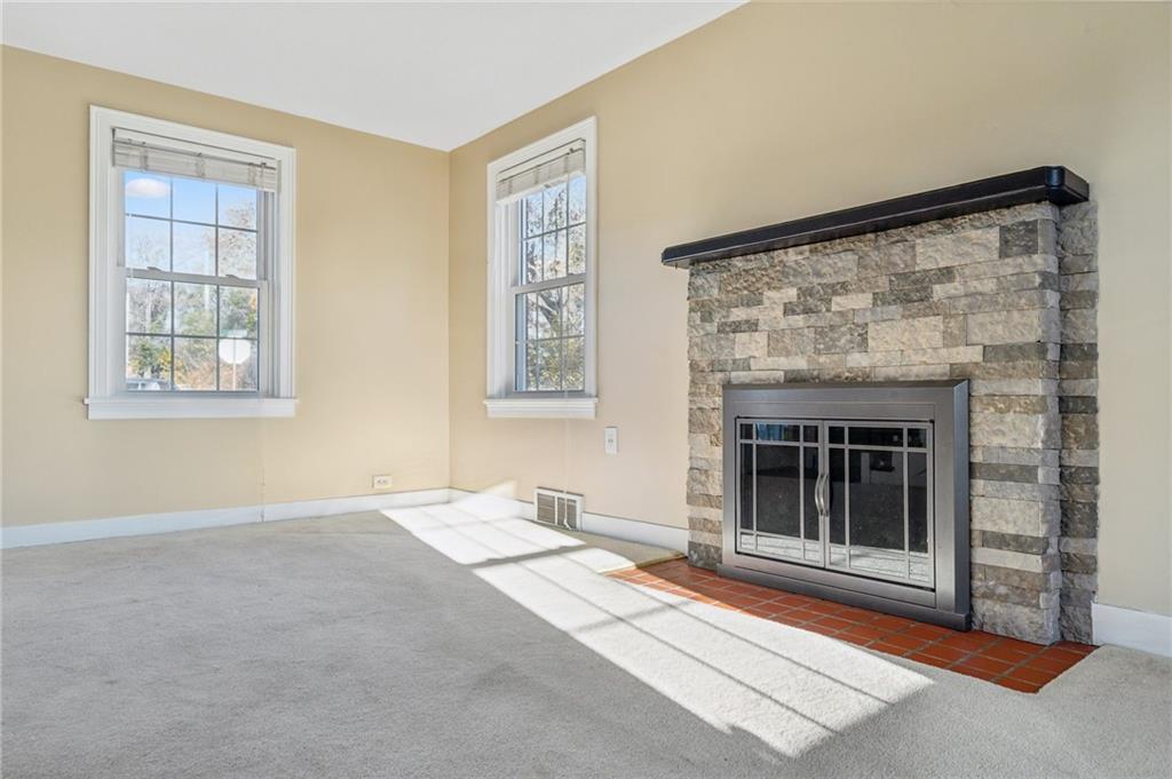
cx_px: 586
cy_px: 390
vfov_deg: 57.1
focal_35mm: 22
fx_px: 716
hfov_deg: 78.6
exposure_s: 1/30
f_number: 11
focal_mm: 22
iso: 800
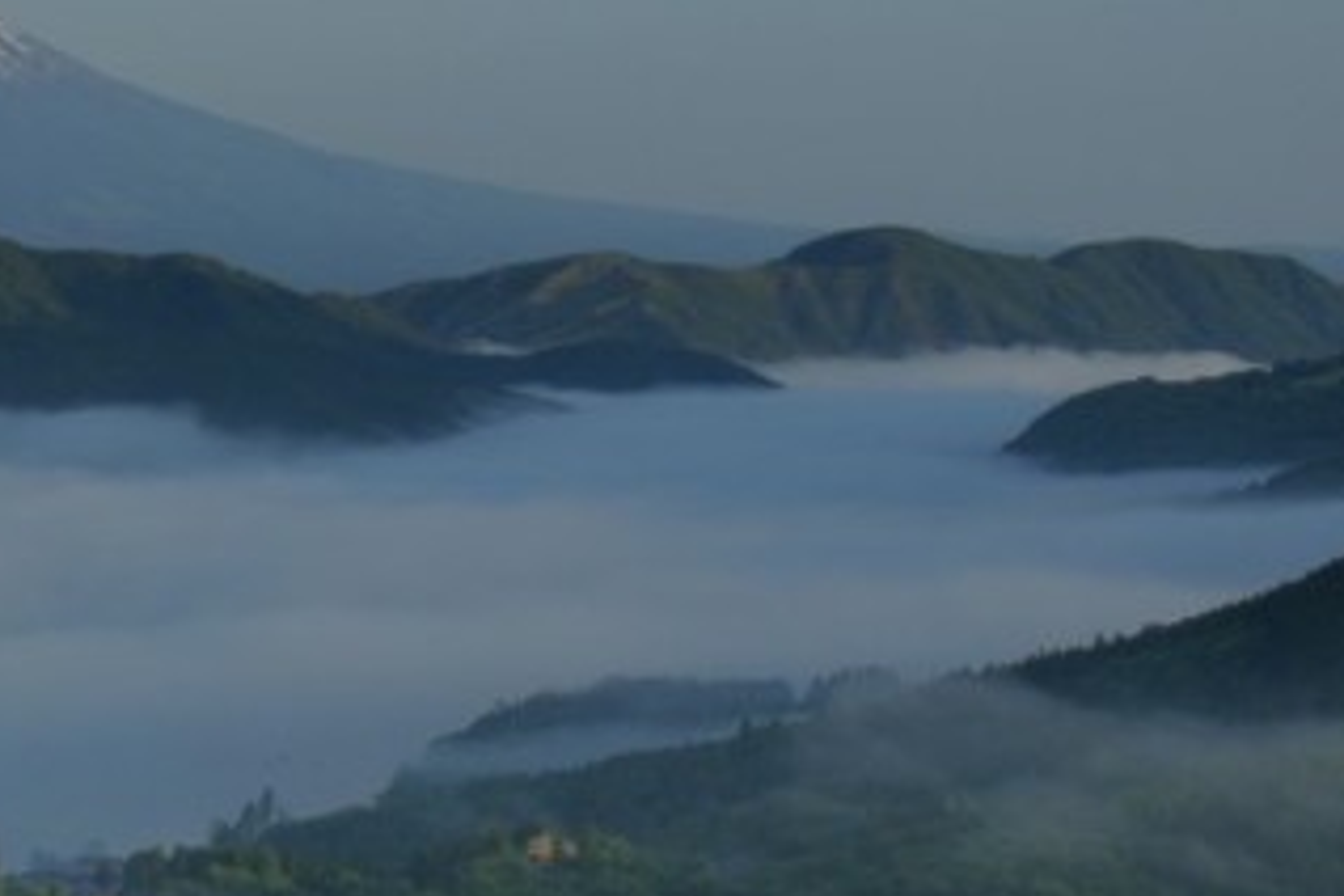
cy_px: 636
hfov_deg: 15.2
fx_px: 4937
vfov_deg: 10.4
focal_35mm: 132
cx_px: 21
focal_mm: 35
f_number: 22
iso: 100
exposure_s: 1/8
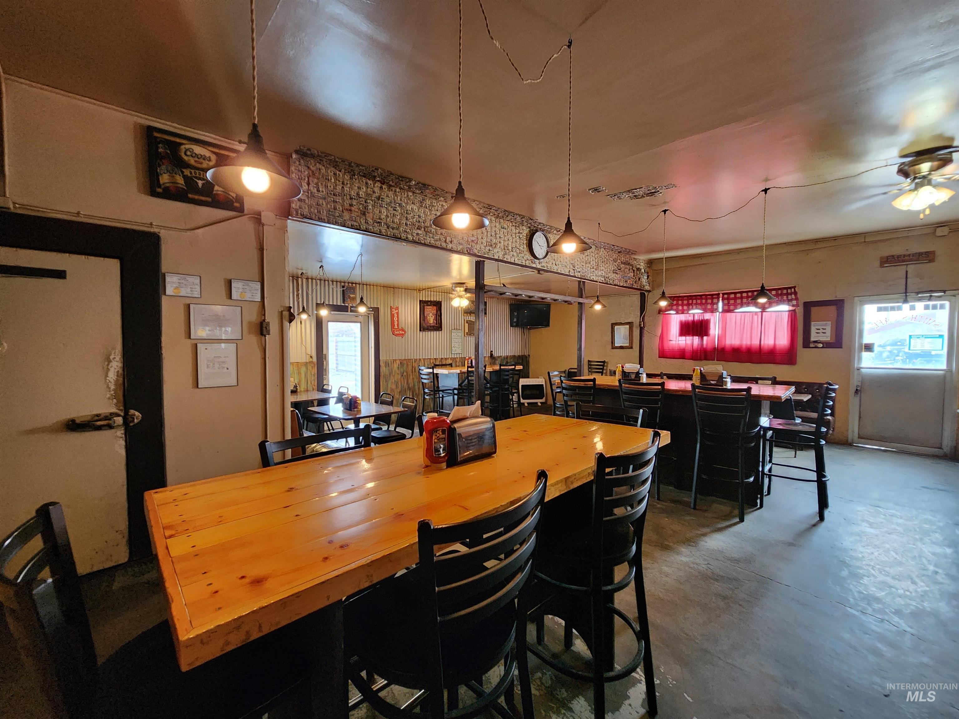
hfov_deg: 106.2
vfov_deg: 89.9
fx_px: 360
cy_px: 360
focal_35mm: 13
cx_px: 480
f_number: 2.2
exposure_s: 1/30
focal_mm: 2.2
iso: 500
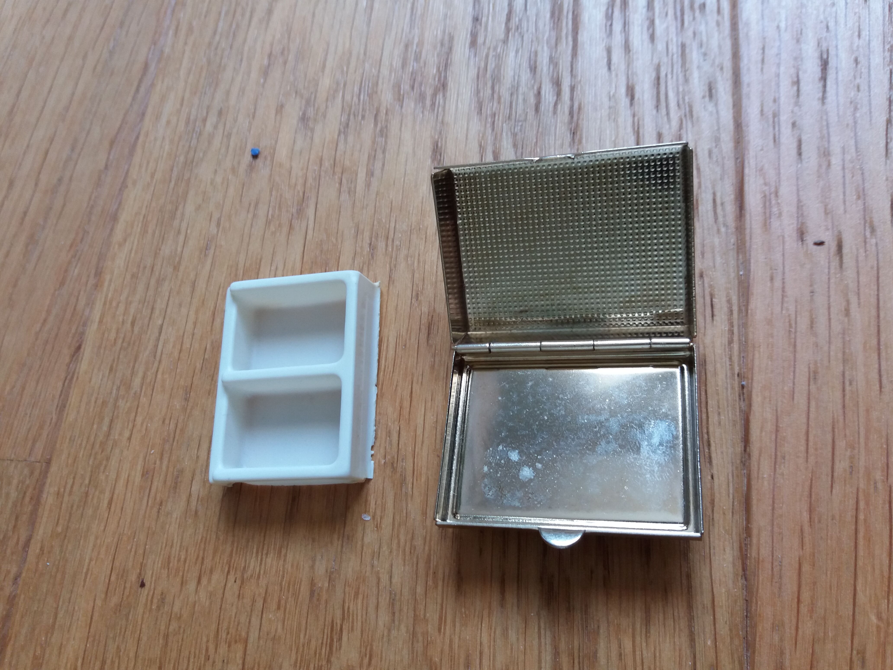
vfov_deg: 49.7
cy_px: 335
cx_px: 446
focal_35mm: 28
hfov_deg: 63.4
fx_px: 722
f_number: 1.9
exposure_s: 1/30
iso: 80
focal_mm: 3.7
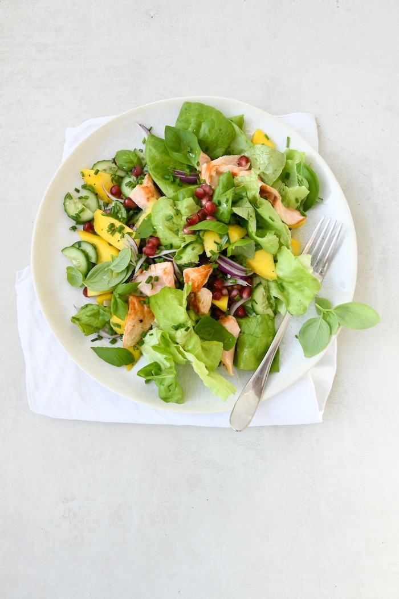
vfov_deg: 67.4
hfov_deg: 47.9
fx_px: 449
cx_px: 200
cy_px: 300
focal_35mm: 27
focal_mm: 18
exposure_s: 1/180
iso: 1000
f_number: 11
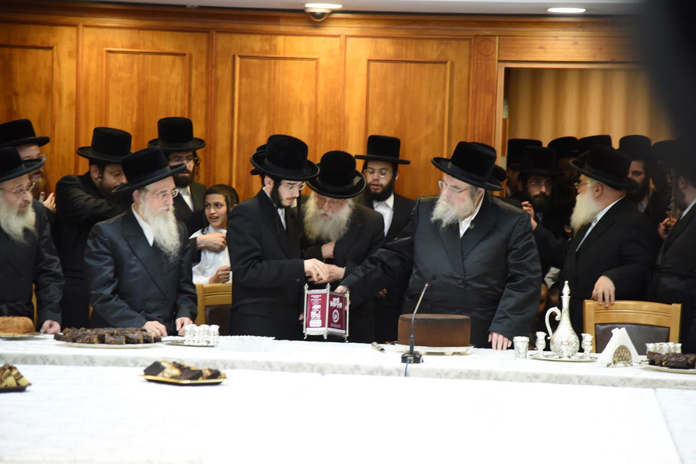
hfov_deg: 17.1
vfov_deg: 11.4
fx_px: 2320
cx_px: 348
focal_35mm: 120
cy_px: 232
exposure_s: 1/100
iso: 2000
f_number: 4
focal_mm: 120
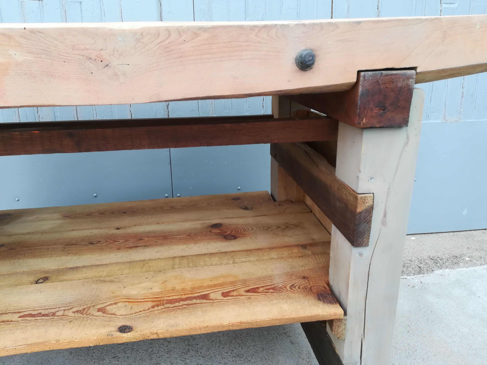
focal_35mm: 26
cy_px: 182
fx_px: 366
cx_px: 244
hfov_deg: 67.3
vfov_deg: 53.1
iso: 50
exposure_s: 1/139
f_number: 2.2
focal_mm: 3.83
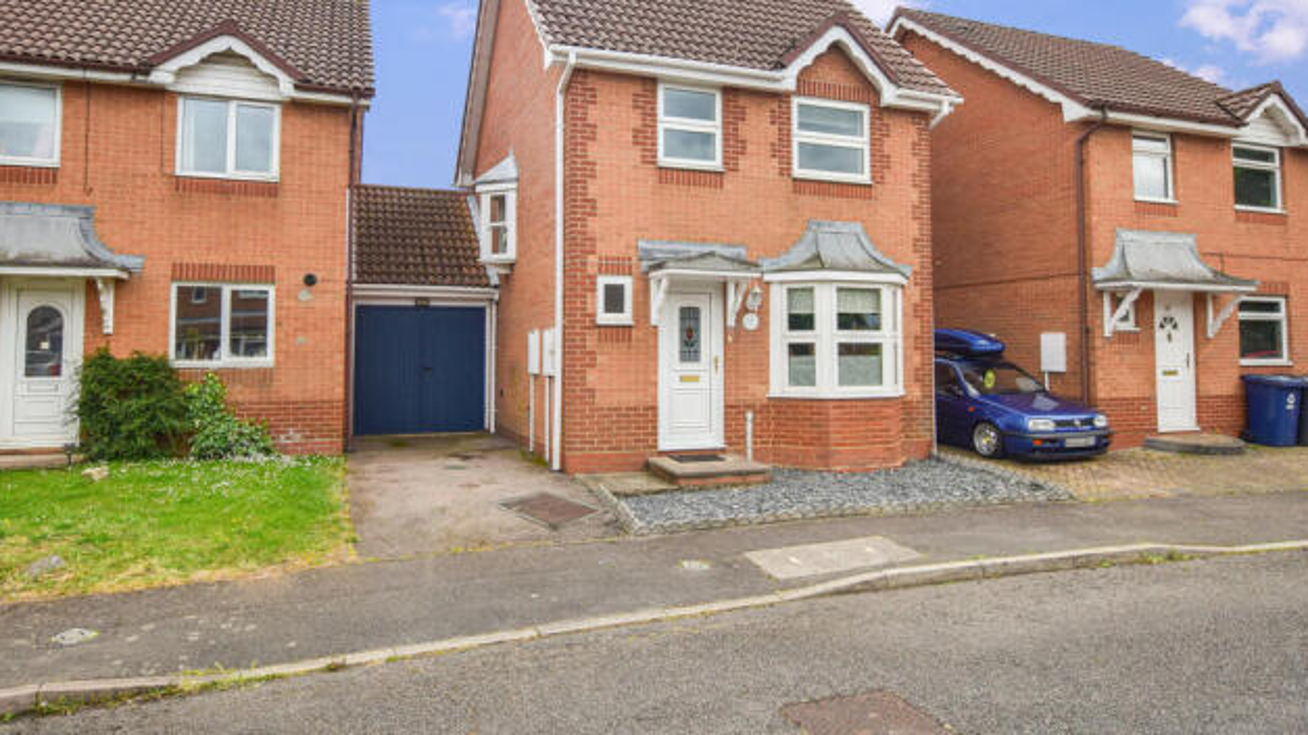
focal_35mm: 23
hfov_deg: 78.7
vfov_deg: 49.2
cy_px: 306
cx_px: 648
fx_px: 797
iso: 400
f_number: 10
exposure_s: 1/250
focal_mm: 14
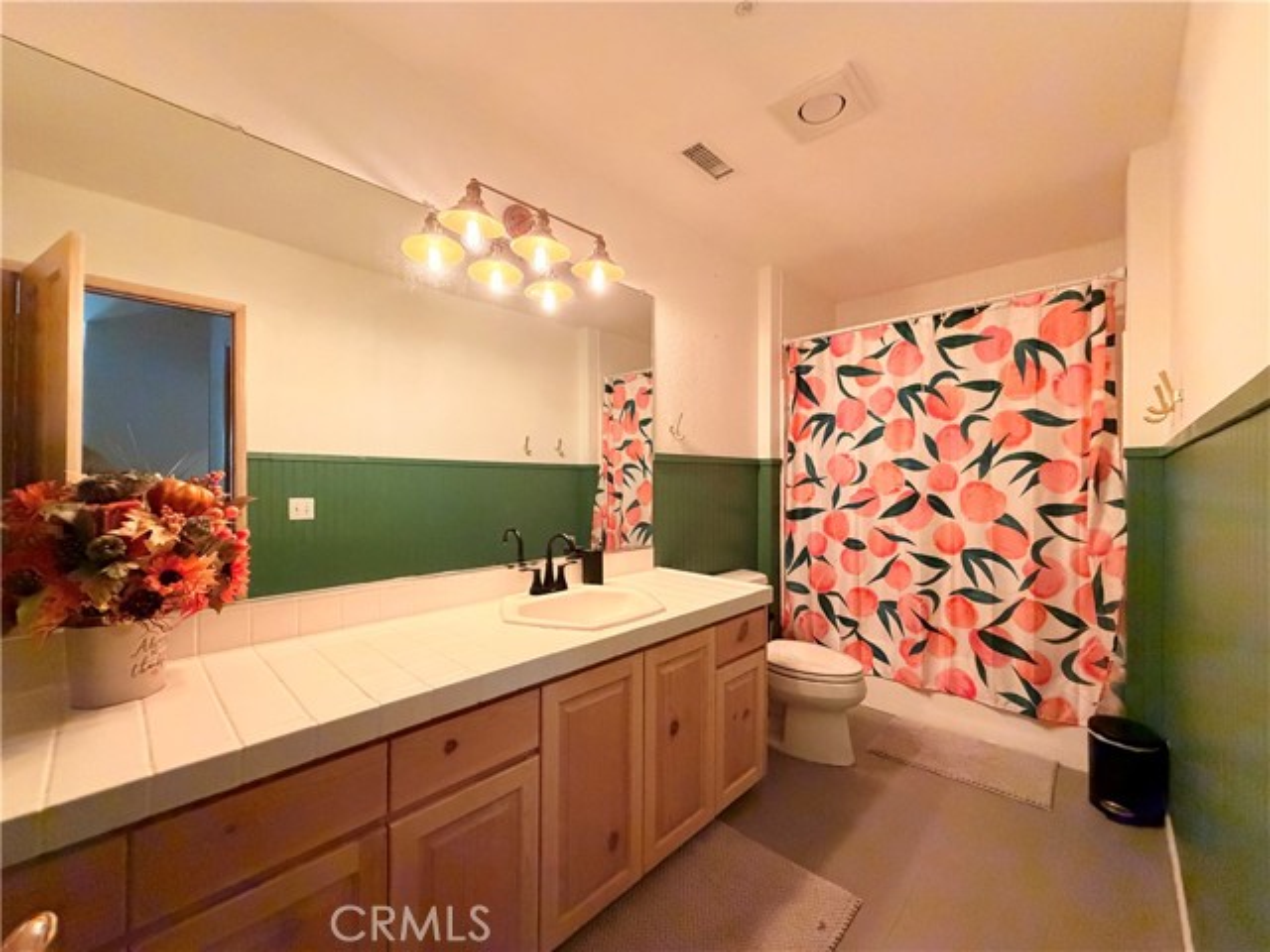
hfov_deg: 102.1
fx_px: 514
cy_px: 476
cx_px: 635
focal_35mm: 14
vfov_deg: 85.7
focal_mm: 2.22
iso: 800
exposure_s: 1/60
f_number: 2.2
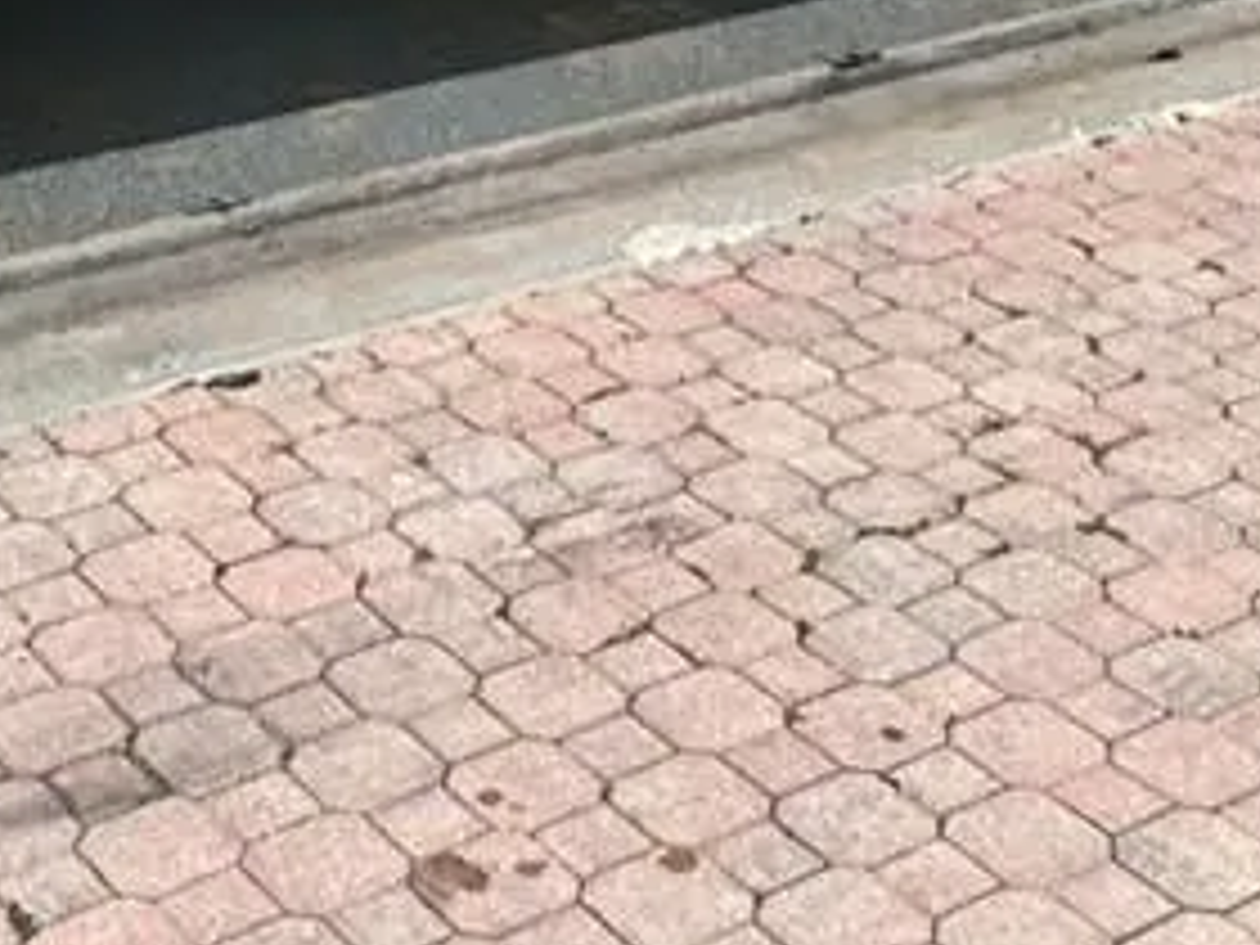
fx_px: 2912
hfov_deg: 24.4
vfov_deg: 13.0
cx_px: 536
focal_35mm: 80
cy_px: -1431
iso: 50
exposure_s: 1/3247
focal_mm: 2.22
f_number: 2.2
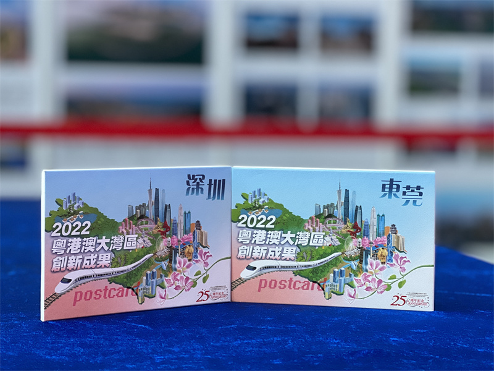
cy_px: 186
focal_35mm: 77
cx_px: 247
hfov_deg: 25.3
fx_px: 1099
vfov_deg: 19.1
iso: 160
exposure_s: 1/40
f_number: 2.8
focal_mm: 9
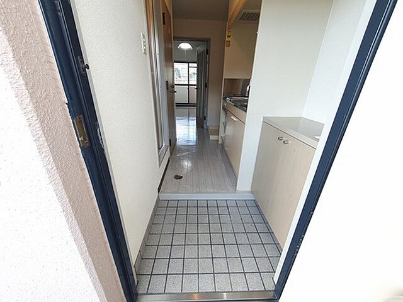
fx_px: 151
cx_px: 202
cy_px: 151
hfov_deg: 106.2
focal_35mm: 13
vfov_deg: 89.9
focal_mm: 1.8
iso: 64
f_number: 2.2
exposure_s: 1/60
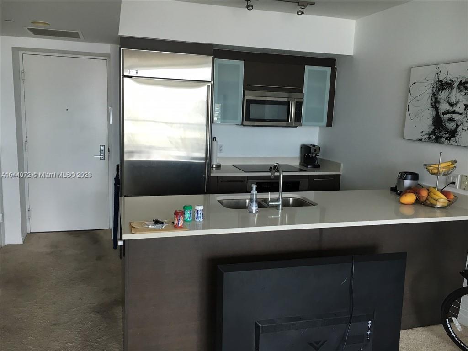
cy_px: 176
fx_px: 392
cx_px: 234
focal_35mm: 29
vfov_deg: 48.2
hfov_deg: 61.7
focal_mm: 4.15
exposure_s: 1/30
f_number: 2.2
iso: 50
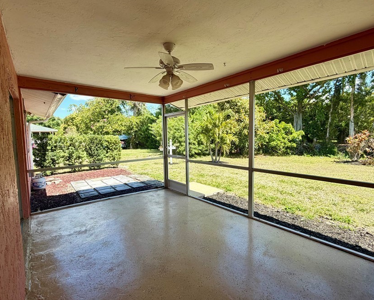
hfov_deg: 89.6
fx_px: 188
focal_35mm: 17
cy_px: 152
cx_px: 188
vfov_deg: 77.0
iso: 50
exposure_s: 1/363
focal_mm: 2.22
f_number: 2.2
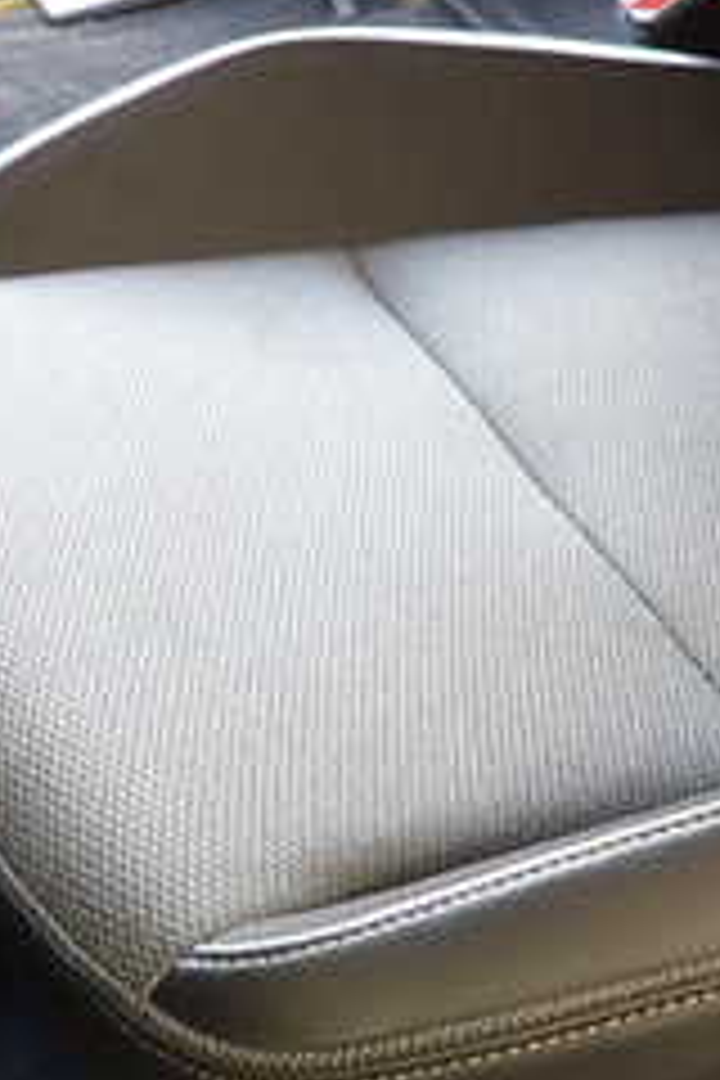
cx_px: 644
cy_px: 770
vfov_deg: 30.6
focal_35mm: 65
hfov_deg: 20.5
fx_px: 1950
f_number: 2
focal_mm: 4.5
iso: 200
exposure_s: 1/60
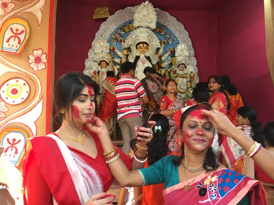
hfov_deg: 61.7
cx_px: 137
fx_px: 230
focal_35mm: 29
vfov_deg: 48.2
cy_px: 102
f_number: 2.2
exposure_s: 1/33
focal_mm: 4.15
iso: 50
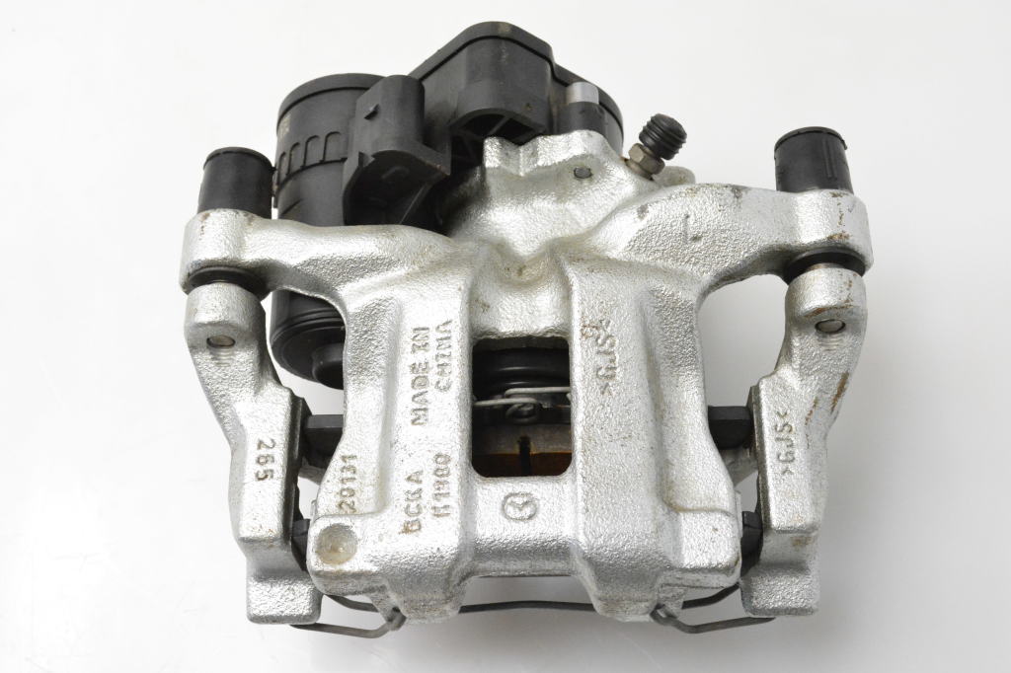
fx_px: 1432
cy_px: 336
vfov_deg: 26.5
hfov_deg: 38.9
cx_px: 506
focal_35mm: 51
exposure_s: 1/320
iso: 6400
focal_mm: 34
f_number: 9
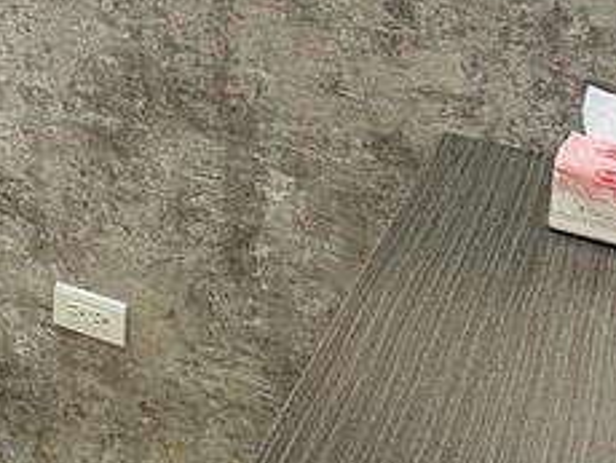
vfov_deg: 18.3
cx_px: -179
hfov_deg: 23.6
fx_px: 1300
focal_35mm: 73
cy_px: -195
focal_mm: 2.22
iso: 100
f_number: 2.2
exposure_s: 1/120
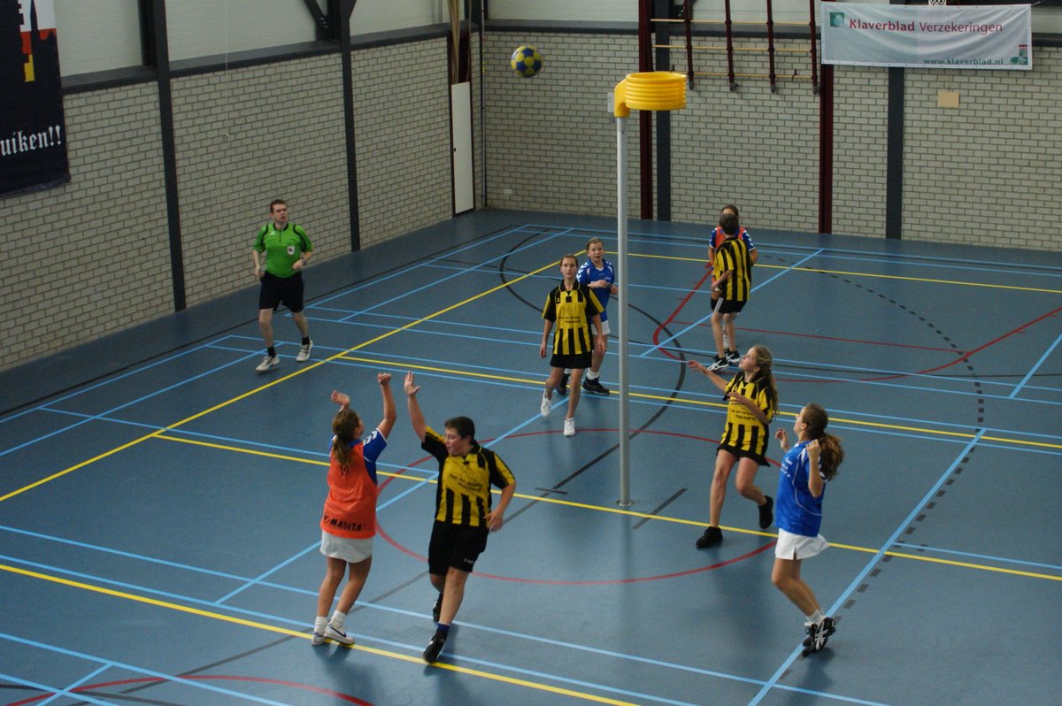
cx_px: 531
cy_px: 353
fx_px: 1238
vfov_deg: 31.8
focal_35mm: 42
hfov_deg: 46.4
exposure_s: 1/200
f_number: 5
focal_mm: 28
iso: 800
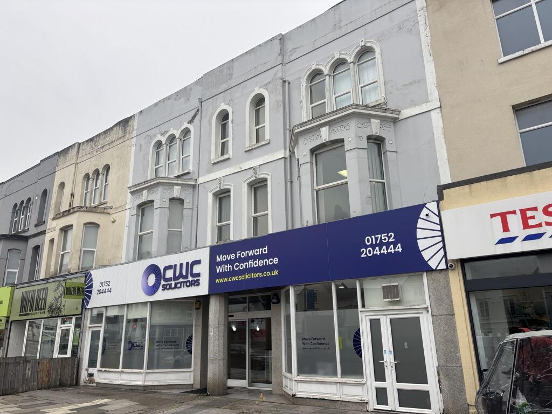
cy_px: 207
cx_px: 276
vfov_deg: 53.1
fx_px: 415
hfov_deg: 67.3
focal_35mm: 26
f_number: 1.6
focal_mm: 5.96
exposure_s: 1/525
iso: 50
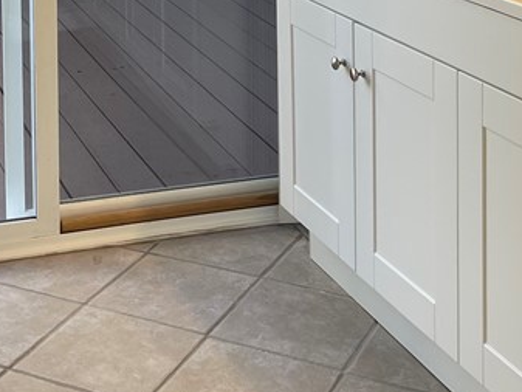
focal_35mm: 76
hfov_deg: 25.2
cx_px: 102
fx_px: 1146
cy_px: -155
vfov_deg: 17.8
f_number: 1.6
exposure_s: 1/218
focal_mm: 5.1
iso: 32
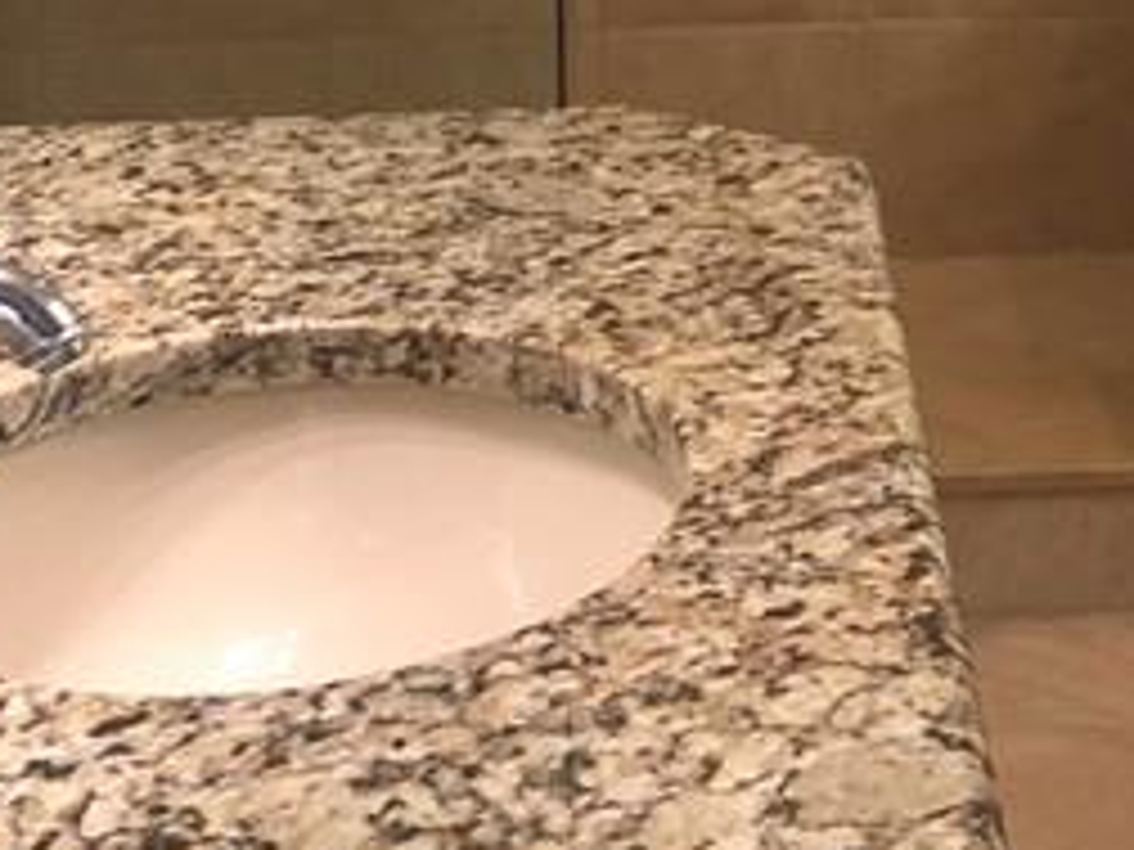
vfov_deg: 12.1
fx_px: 3735
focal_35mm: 114
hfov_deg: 17.0
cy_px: -594
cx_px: 1017
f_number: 1.8
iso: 40
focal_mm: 4
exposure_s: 1/20
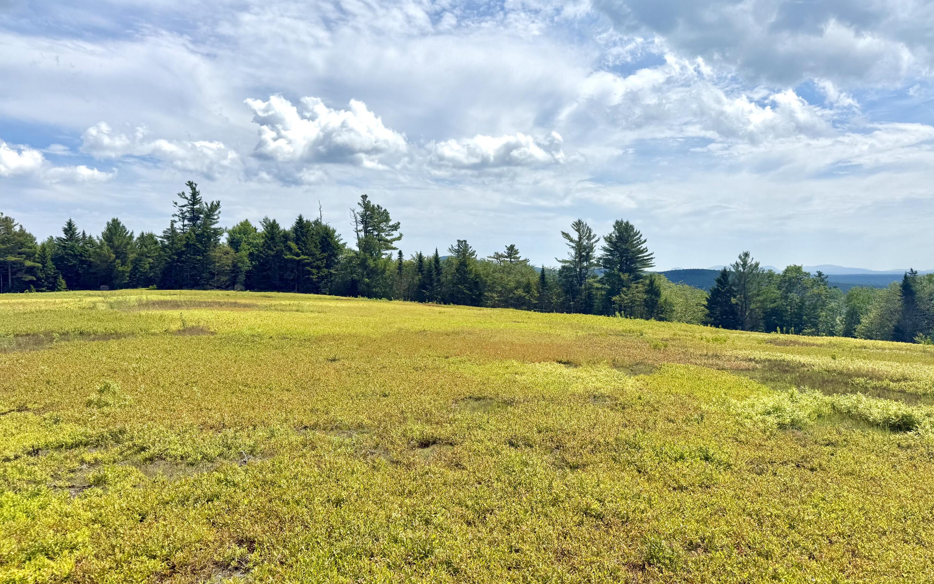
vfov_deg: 47.6
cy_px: 273
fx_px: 662
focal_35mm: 26
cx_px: 473
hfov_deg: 70.4
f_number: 1.78
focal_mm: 6.76
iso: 80
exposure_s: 1/11905
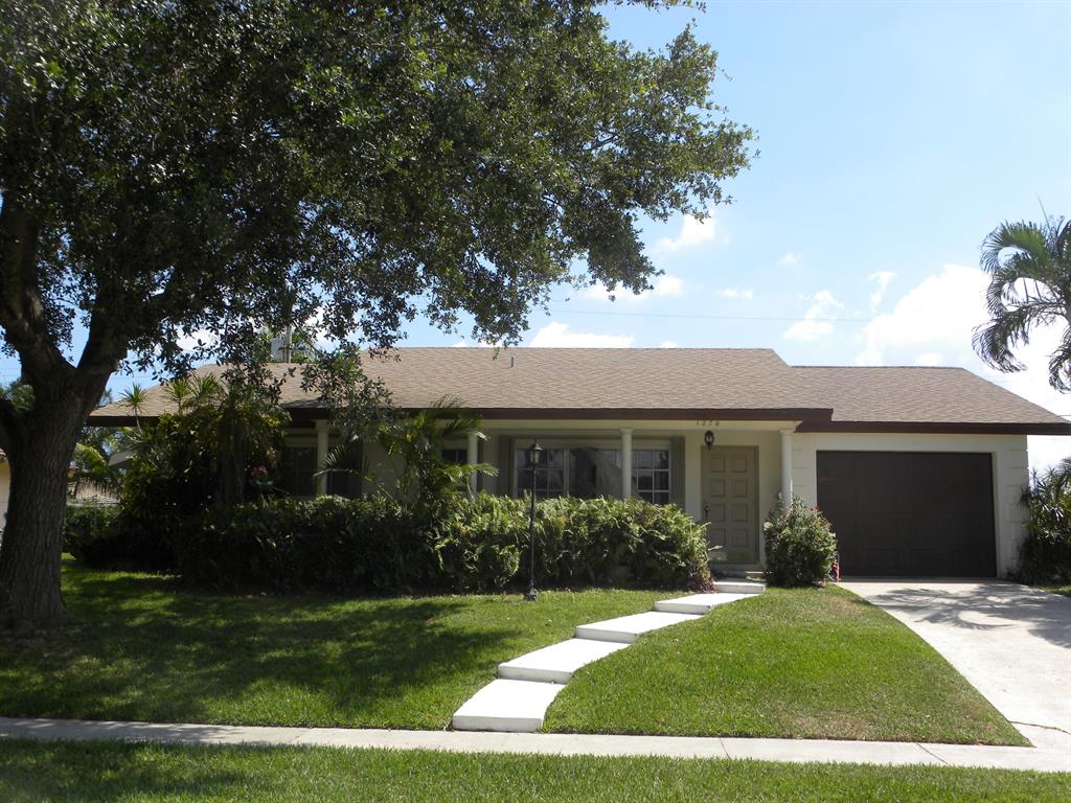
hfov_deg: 50.1
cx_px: 536
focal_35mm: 37
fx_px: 1145
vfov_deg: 38.7
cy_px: 402
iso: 64
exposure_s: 1/264
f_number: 5.6
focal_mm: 6.6
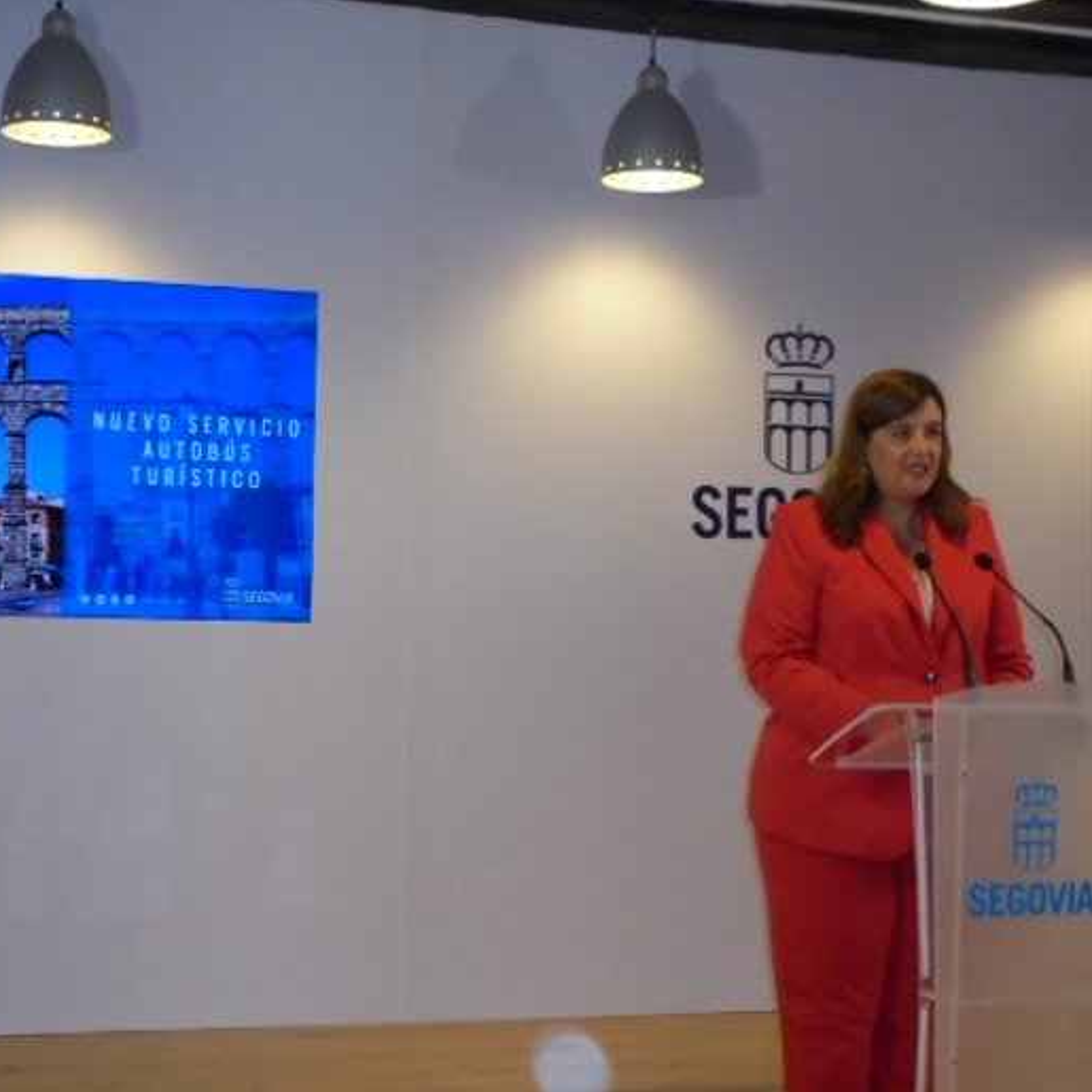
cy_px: 545
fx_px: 2070
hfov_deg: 29.5
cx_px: 469
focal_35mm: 58
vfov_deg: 29.6
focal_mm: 8.9
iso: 400
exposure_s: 1/60
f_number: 4.8
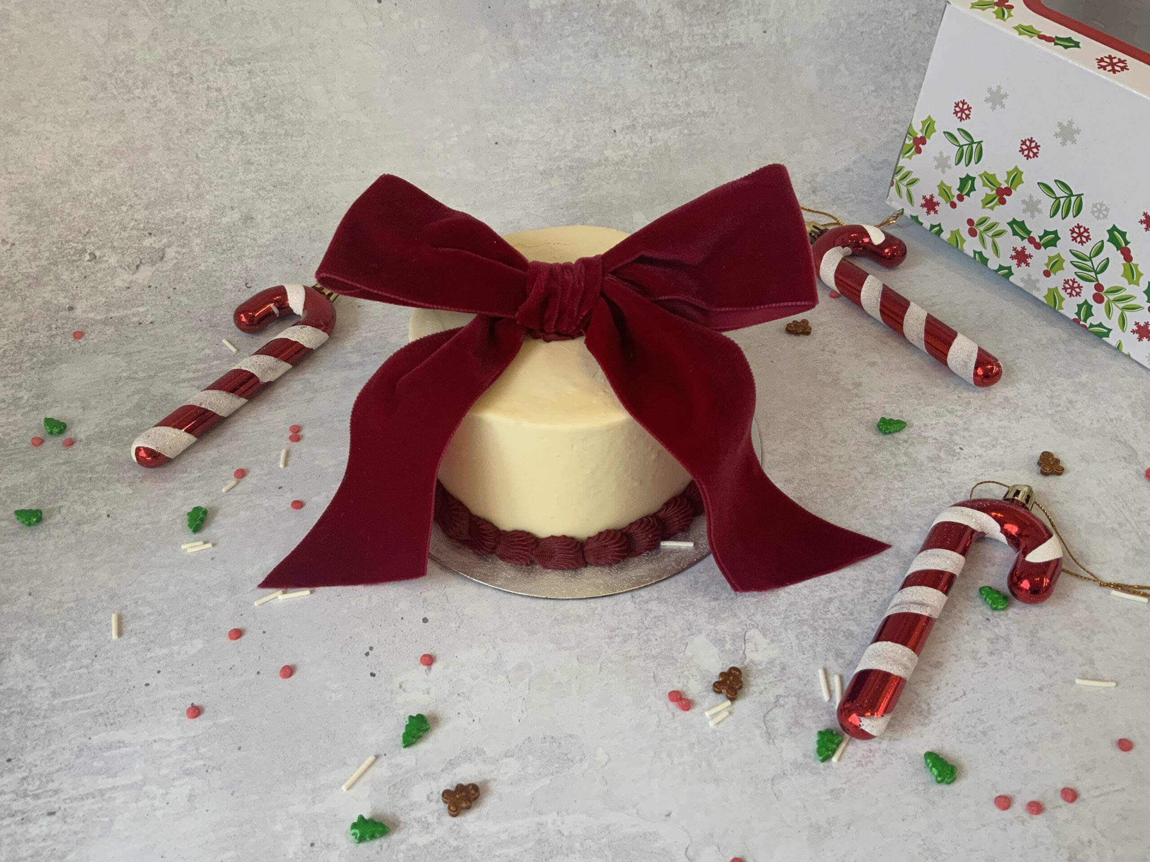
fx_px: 963
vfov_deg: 48.2
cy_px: 431
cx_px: 575
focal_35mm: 29
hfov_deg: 61.7
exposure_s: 1/100
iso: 64
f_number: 1.8
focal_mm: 3
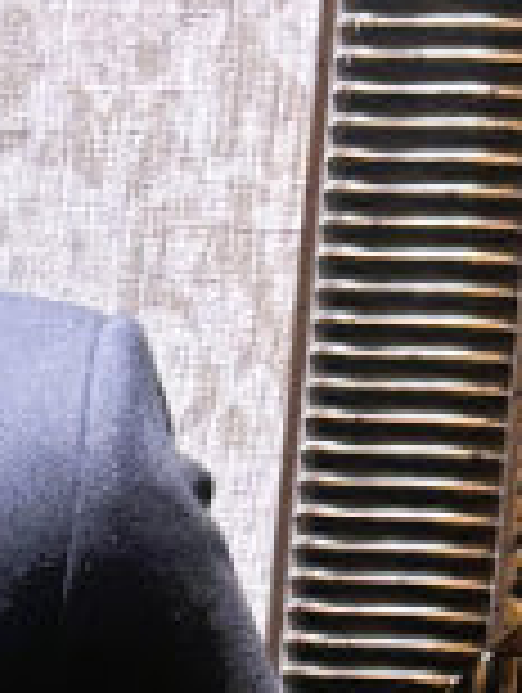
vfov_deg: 9.4
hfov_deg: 7.0
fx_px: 4050
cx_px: -680
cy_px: 1202
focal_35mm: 202
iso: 250
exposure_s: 1/59
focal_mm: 6
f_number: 1.6
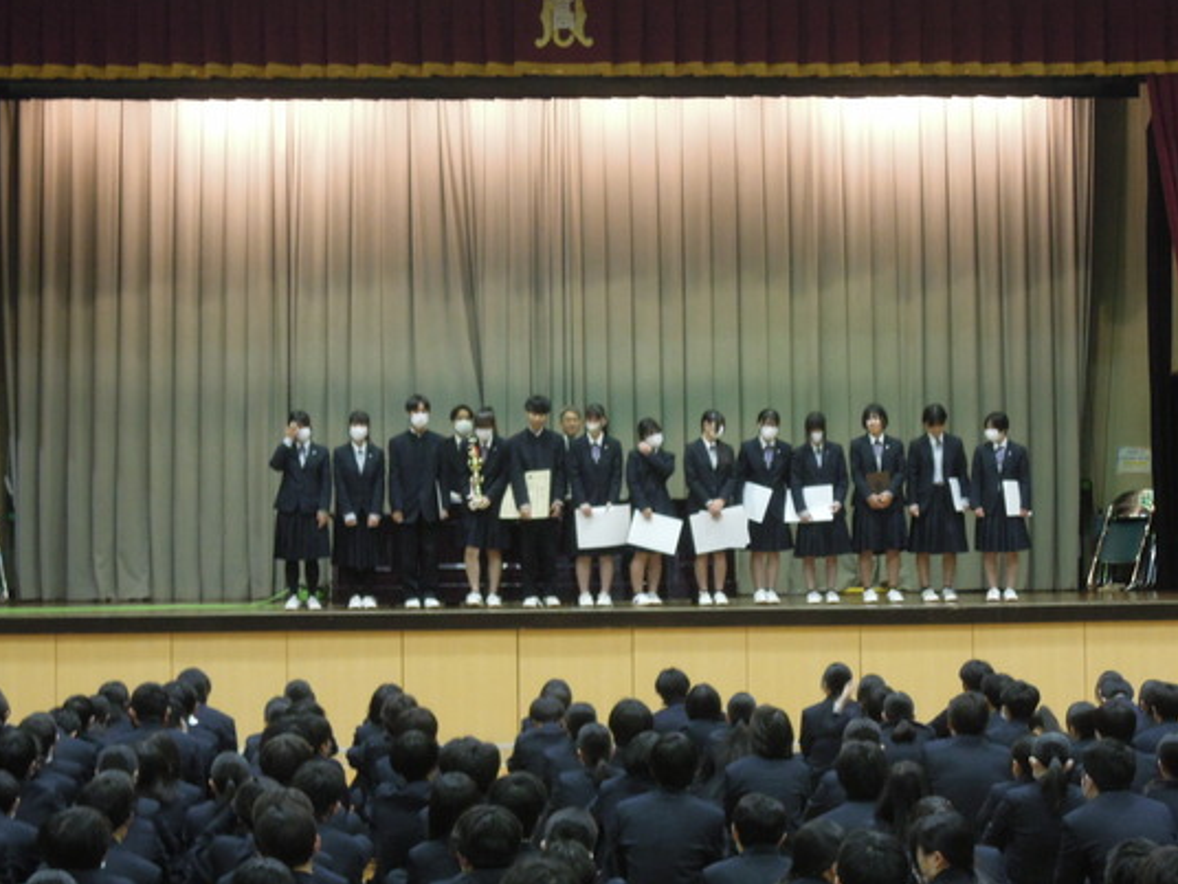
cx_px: 585
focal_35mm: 92
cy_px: 358
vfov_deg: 16.1
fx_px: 3131
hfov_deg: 21.3
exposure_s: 1/15
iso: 500
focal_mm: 13.8
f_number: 4.2
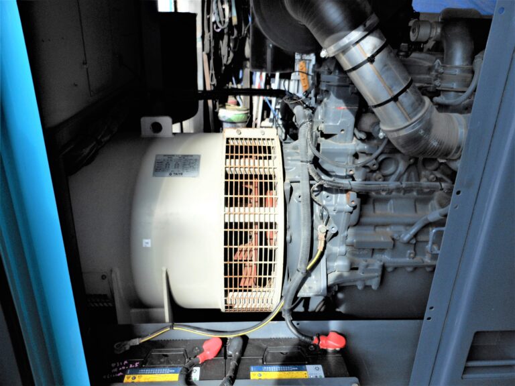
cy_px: 193
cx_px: 258
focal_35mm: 28
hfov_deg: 63.4
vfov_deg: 49.7
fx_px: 417
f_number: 3.7
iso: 80
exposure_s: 1/200
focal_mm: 5
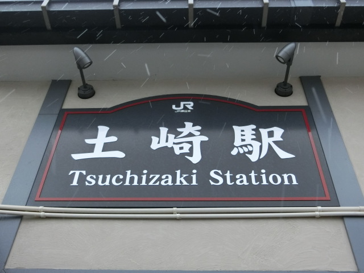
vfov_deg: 36.8
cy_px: 136
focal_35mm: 39
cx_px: 182
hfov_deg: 47.9
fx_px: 410
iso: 400
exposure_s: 1/100
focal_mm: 6.9
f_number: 4.1
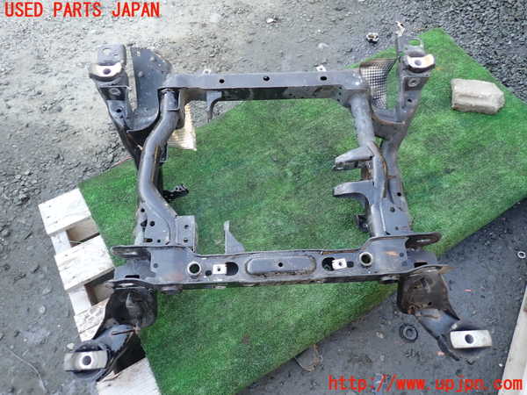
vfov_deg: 54.9
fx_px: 381
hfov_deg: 69.4
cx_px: 264
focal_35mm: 25
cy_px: 198
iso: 100
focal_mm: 4.5
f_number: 2
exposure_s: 1/60
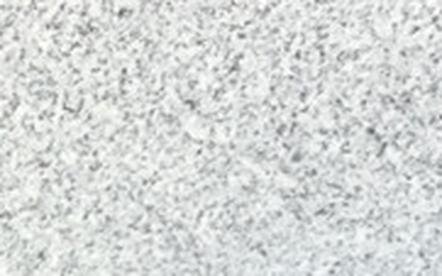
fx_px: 1963
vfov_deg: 7.7
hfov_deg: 12.6
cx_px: -51
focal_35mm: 163
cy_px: 543
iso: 25
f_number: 2.4
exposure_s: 1/178
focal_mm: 3.3
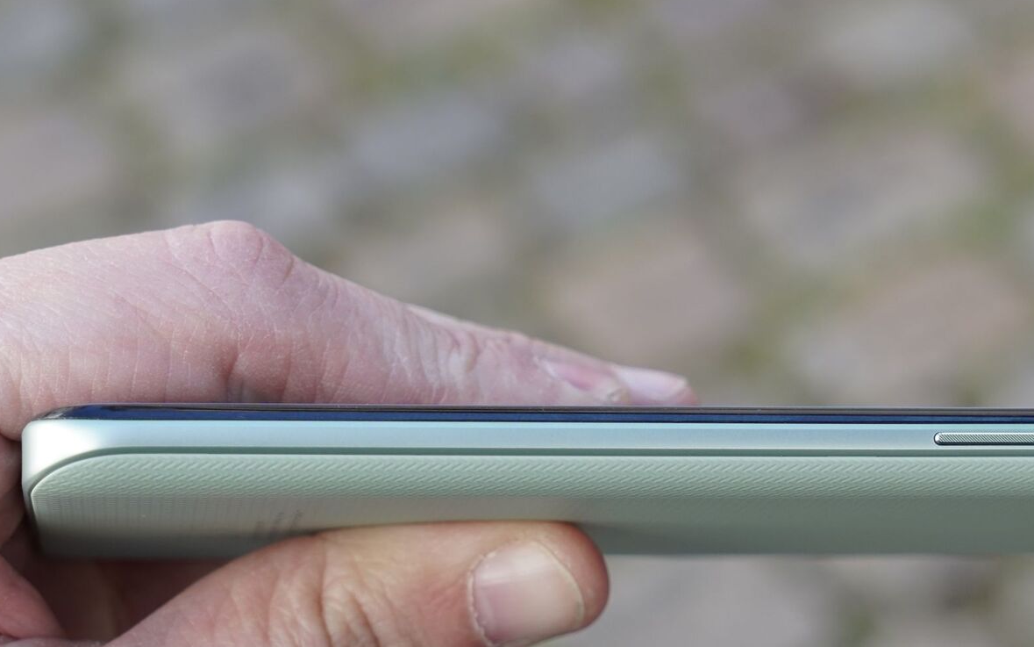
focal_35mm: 88
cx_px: 803
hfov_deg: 23.3
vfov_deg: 14.8
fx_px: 2480
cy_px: 485
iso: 320
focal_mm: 53
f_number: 6.3
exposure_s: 1/125
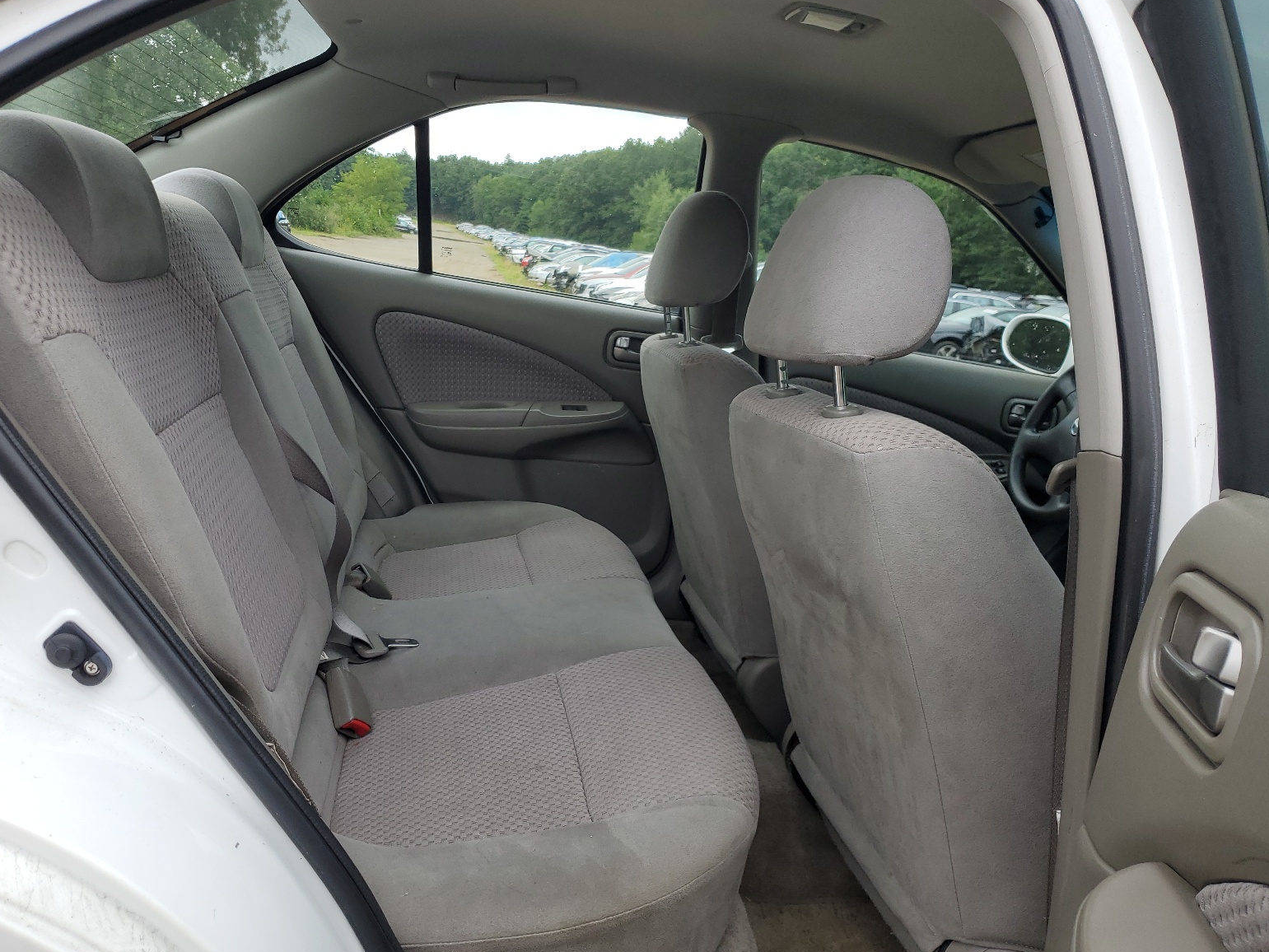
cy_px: 482
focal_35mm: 27
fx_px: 990
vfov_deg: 51.4
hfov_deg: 65.3
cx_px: 613
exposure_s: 1/400
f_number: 1.5
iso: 50
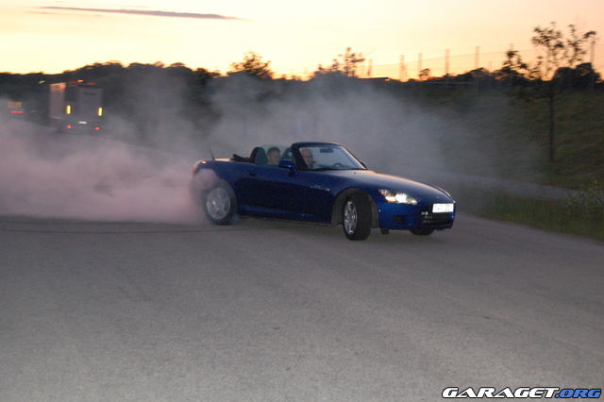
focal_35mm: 68
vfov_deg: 20.1
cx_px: 302
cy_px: 201
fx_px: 1132
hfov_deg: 29.9
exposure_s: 1/60
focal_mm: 45
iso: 1600
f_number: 5.3
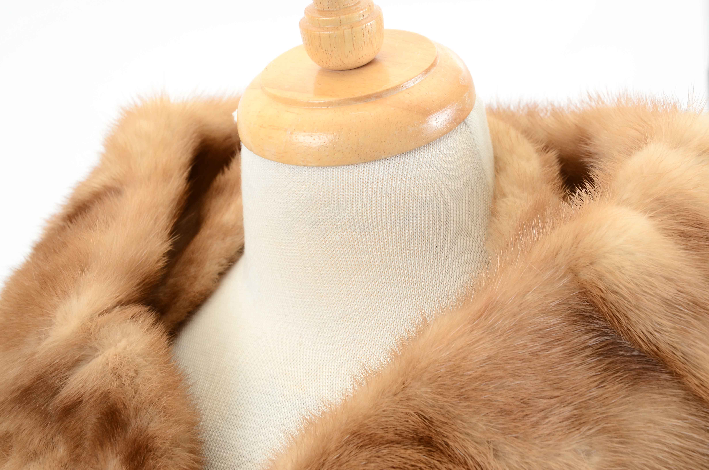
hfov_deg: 35.1
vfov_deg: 23.7
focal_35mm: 57
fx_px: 1120
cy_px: 235
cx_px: 354
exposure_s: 1/60
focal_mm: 38
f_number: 8
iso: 160
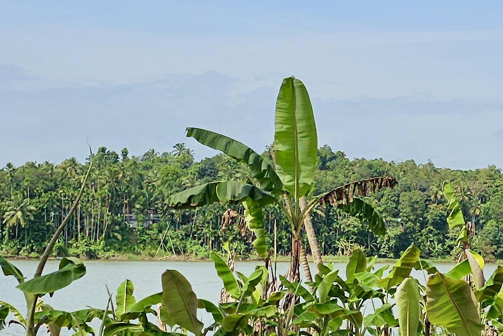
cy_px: 197
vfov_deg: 15.5
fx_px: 1230
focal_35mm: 88
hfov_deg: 22.7
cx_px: 416
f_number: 1.7
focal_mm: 6.3
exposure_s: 1/937
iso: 10
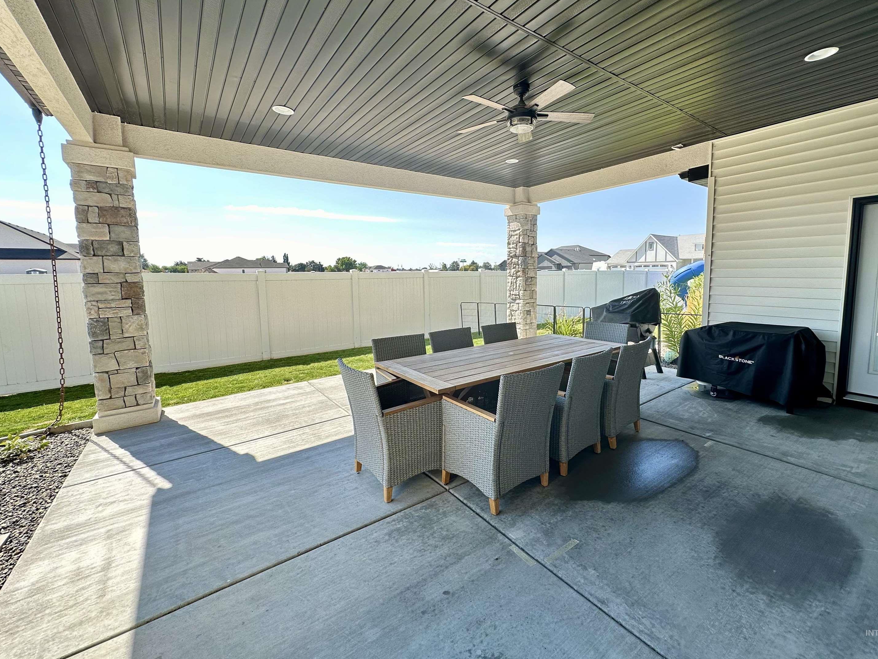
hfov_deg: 98.1
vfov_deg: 81.7
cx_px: 466
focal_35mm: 15
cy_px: 312
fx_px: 380
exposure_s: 1/294
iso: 40
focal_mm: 2.22
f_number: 2.2
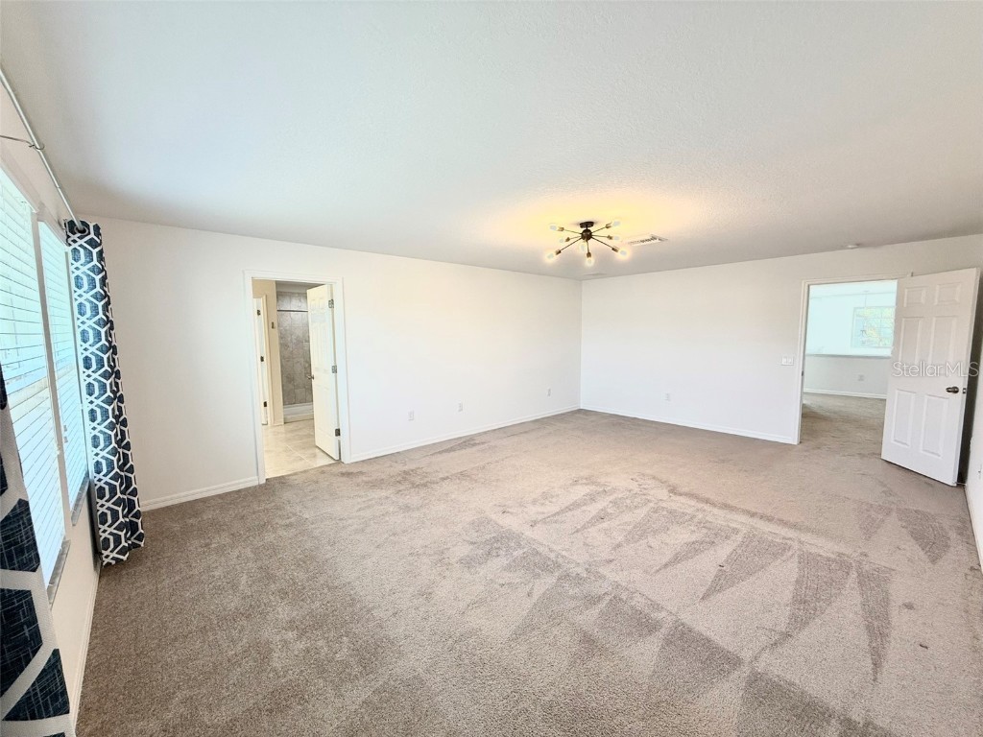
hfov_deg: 102.1
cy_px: 368
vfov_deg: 85.7
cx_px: 492
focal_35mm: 14
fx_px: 398
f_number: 2.2
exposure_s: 1/120
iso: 100
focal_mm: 2.22
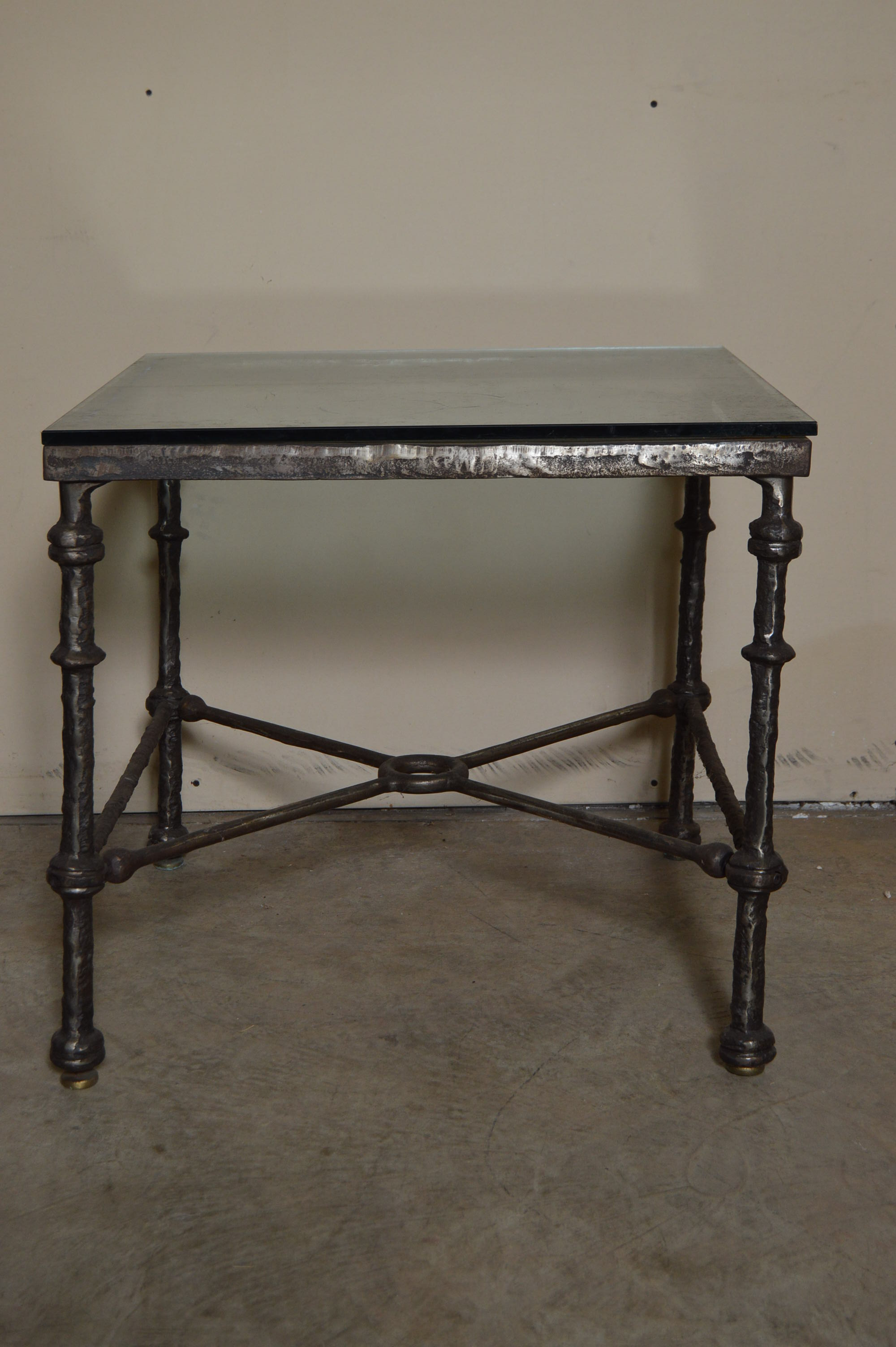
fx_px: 2132
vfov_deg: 35.1
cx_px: 448
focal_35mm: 57
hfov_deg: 23.7
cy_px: 674
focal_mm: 38
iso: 400
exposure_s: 1/100
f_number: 6.3
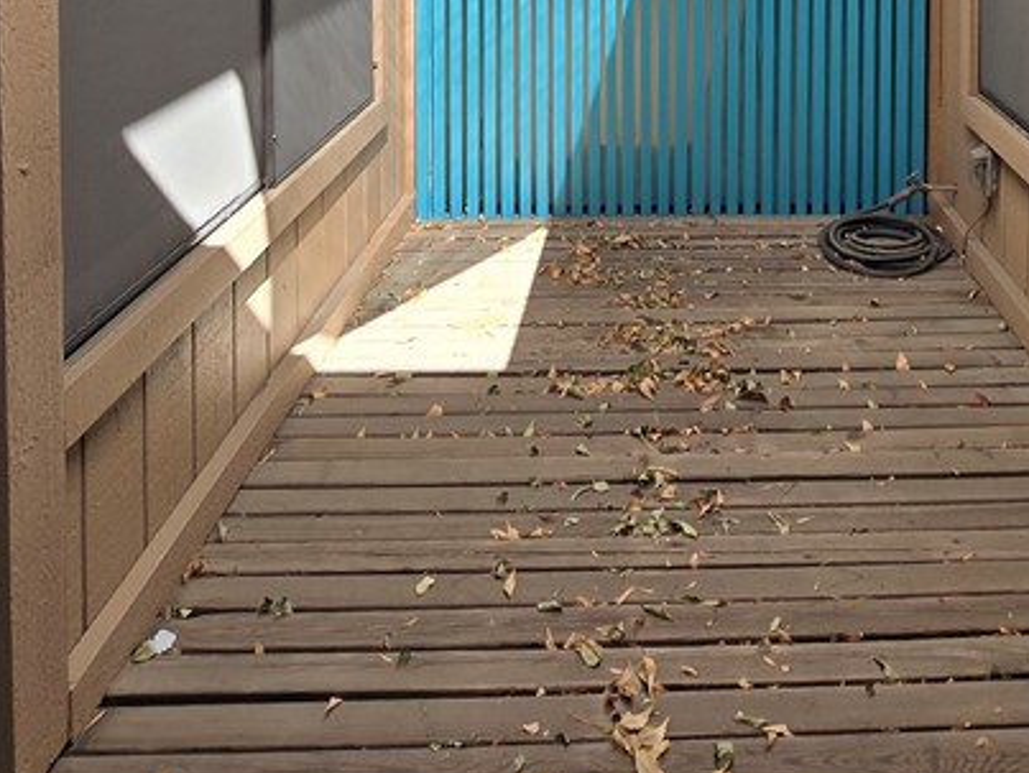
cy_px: -133
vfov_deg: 35.0
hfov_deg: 54.4
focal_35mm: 33
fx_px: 982
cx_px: 672
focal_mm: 2.2
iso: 50
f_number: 2.2
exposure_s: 1/282
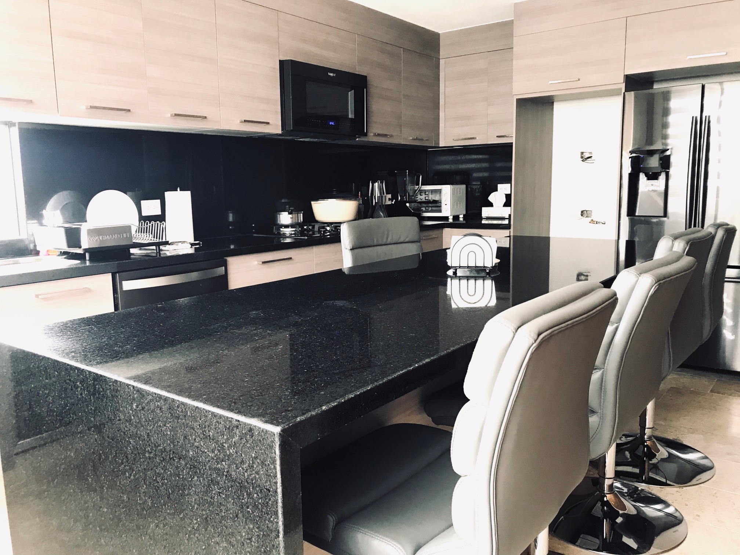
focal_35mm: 28
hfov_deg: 63.4
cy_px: 278
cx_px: 370
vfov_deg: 49.7
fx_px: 599
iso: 40
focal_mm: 3.99
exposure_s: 1/24
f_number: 1.8
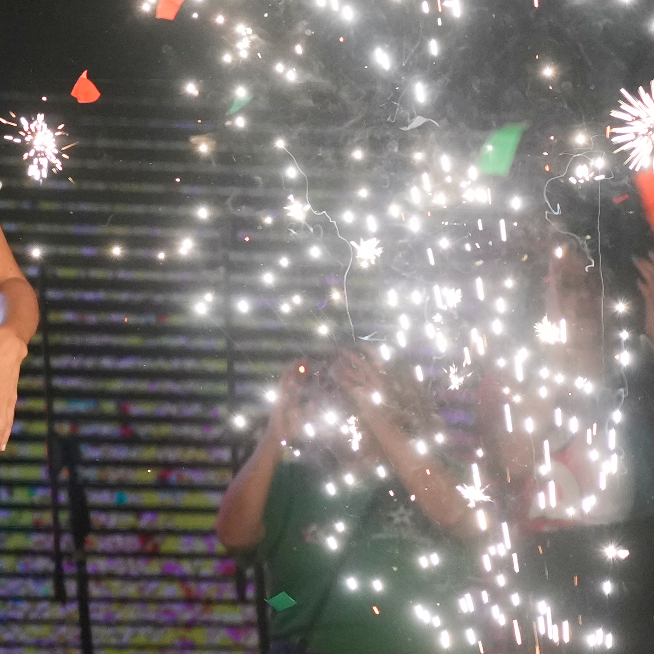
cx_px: -618
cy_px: 230
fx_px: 3783
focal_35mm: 177
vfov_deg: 9.9
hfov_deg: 9.3
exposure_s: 1/800
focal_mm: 35
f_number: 1.8
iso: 1000
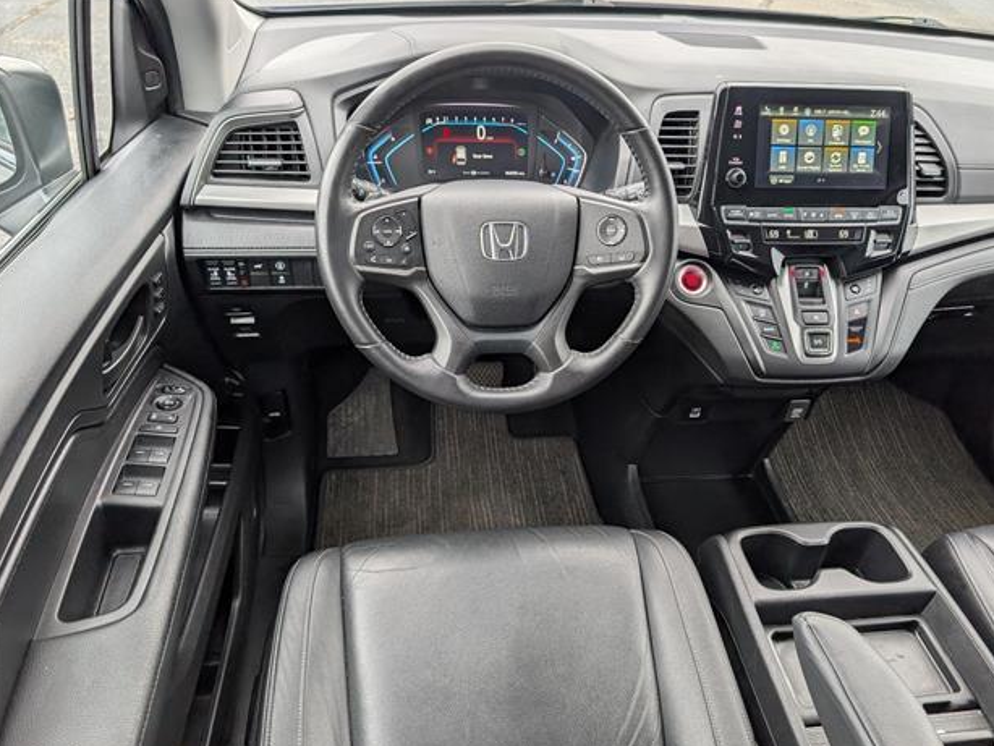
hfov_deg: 69.4
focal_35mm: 25
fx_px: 718
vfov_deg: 54.9
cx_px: 508
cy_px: 379
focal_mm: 6.9
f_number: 1.68
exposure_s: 1/250
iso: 21
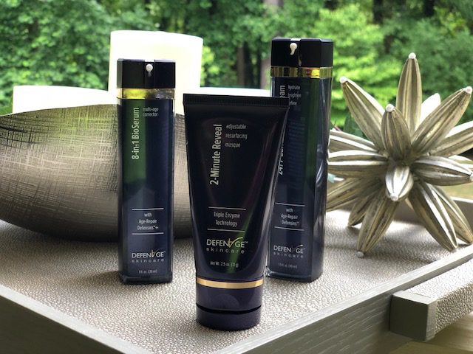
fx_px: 711
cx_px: 236
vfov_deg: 28.0
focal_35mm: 52
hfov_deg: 36.8
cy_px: 177
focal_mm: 6
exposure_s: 1/60
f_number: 2.4
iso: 25
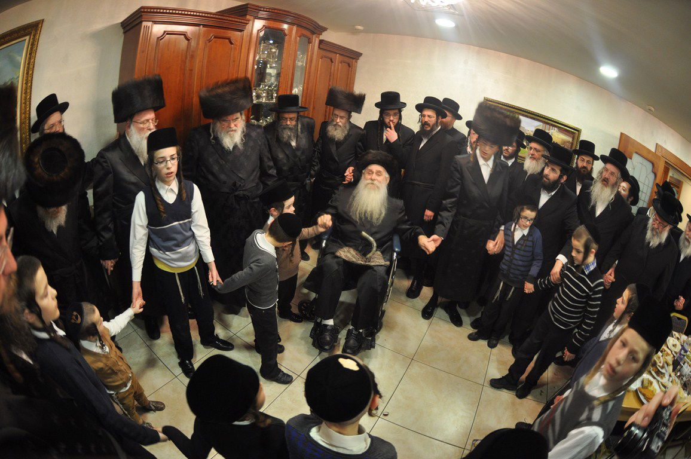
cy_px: 230
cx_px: 346
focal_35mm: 16
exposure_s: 1/40
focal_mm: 10.5
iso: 500
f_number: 3.5
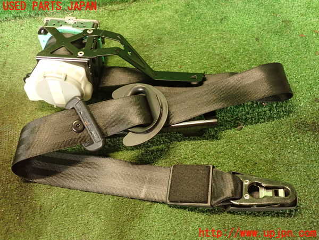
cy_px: 120
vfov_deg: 44.2
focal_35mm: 32
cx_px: 160
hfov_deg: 56.8
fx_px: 295
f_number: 2.4
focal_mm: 5.79
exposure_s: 1/30
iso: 500
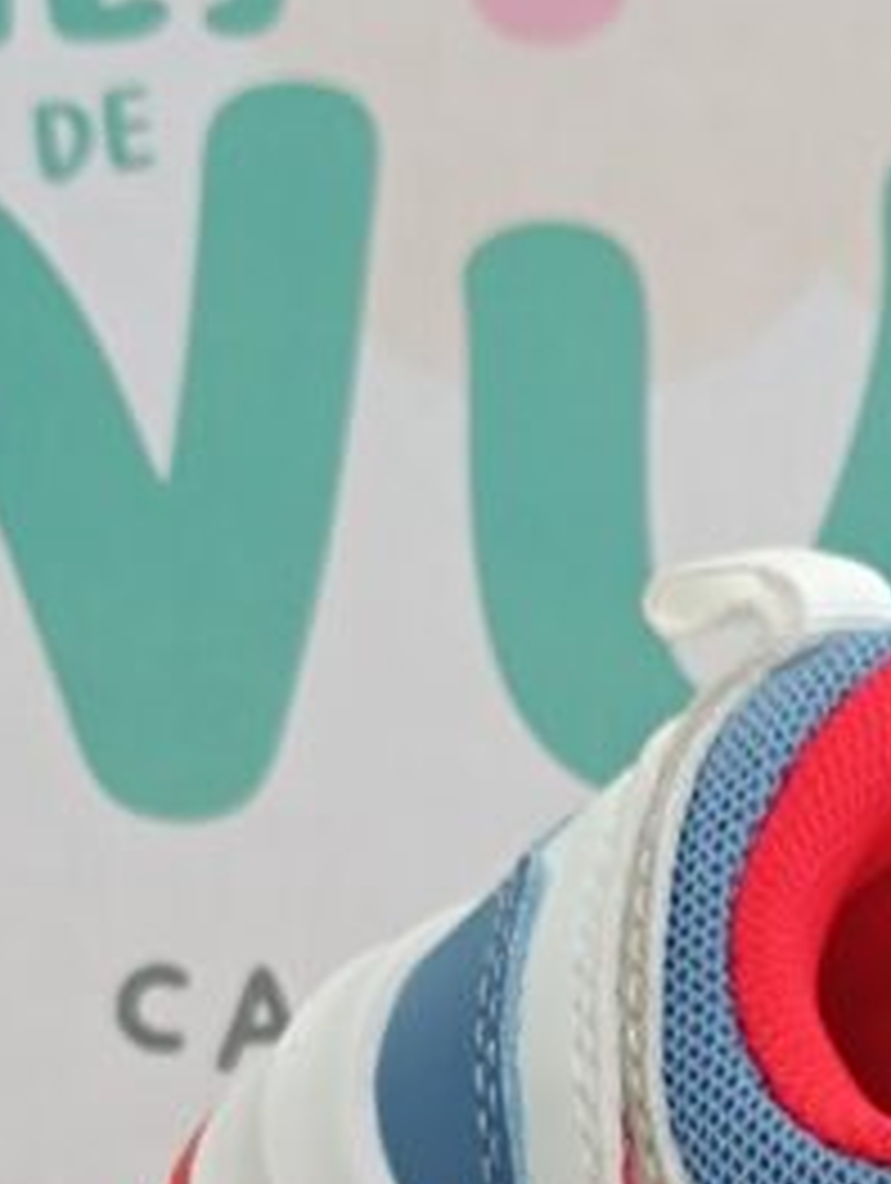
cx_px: 1098
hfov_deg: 16.6
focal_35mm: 85
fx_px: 2910
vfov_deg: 20.0
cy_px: 1762
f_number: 1.88
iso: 490
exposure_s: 1/101
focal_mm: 5.59
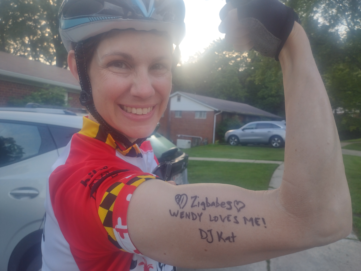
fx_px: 282
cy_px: 136
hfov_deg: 65.3
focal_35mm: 27
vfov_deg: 51.4
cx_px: 180
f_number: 1.7
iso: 100
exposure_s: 1/186
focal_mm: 4.71
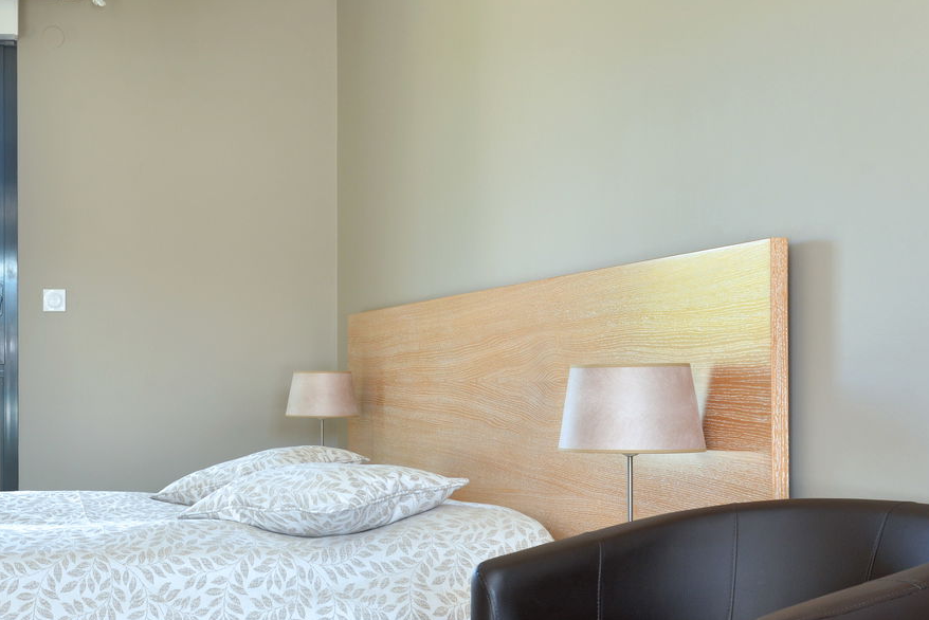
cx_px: 148
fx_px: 1316
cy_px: 376
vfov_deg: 26.4
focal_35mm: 51
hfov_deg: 37.1
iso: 250
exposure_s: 1/10
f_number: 8
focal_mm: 28
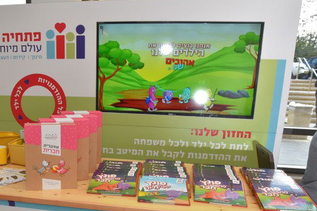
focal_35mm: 37
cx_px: 96
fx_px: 326
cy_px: 161
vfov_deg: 35.1
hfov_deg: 50.6
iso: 1250
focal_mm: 24
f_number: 8
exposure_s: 1/200
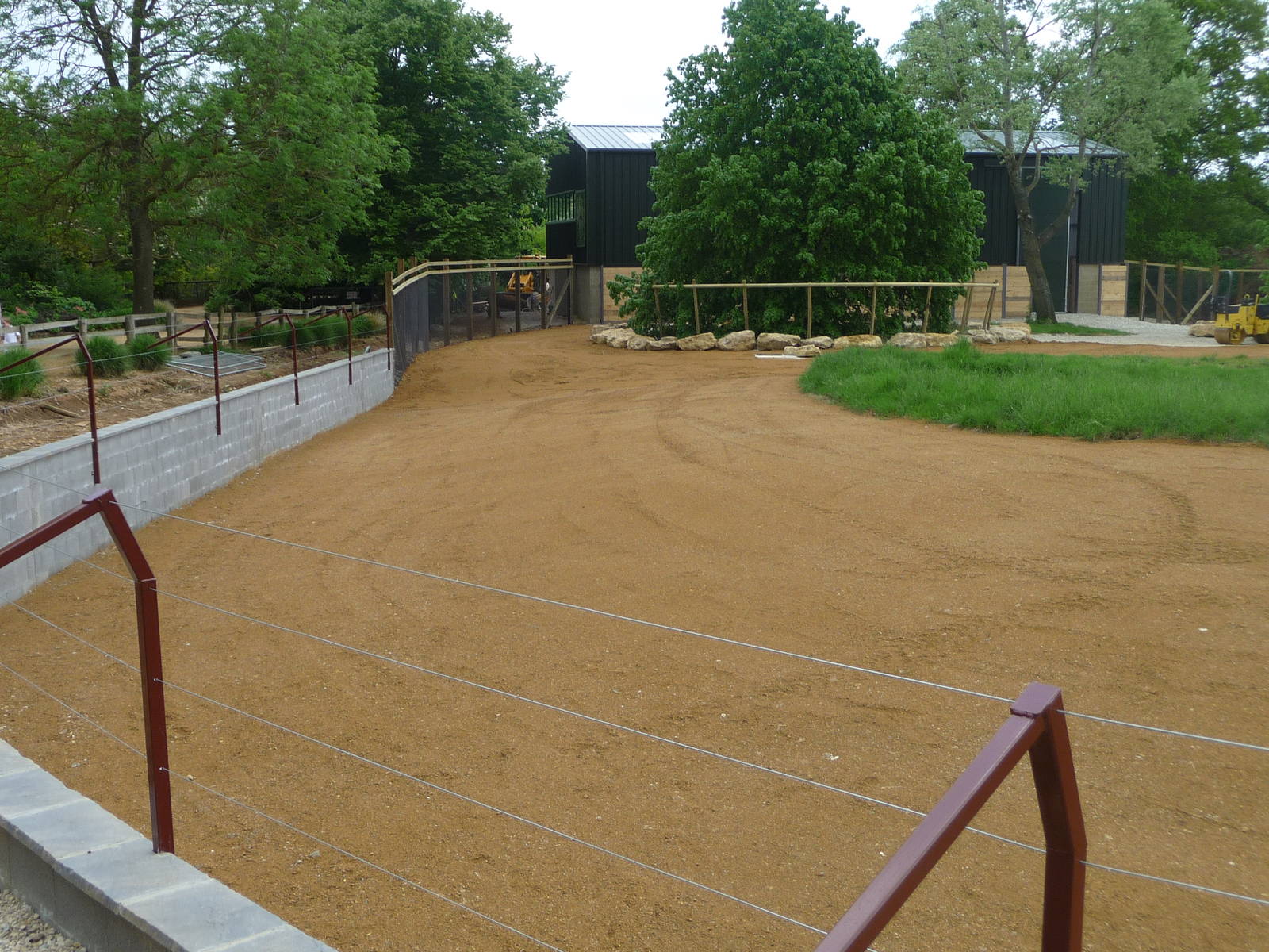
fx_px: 1540
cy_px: 476
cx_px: 634
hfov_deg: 44.8
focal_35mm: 42
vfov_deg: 34.3
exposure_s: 1/400
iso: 100
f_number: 3.8
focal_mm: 6.3
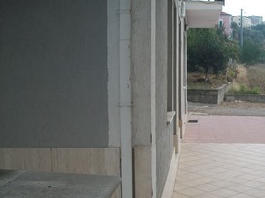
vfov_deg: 27.4
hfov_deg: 34.9
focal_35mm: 53
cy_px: 131
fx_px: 406
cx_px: 216
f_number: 2.9
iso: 80
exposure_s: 1/800
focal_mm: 5.7
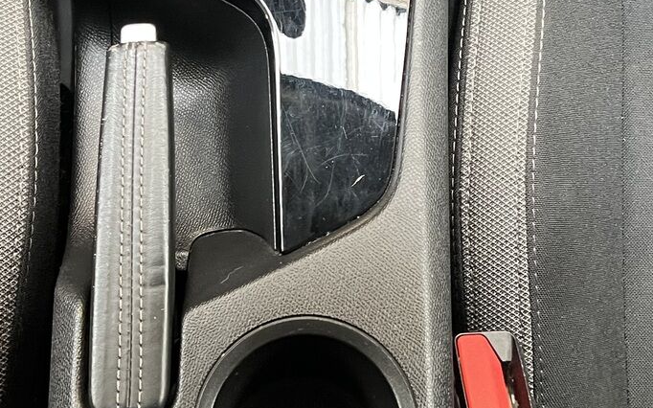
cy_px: 55
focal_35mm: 69
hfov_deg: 29.8
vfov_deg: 18.6
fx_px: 1228
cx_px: 296
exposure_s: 1/33
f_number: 1.5
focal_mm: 5.7
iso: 400
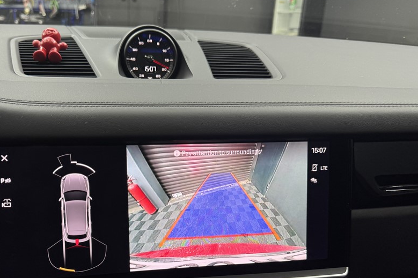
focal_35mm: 32
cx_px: 162
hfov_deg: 58.1
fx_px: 371
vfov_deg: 40.4
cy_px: 193
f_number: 1.78
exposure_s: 1/103
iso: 64
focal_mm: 6.76
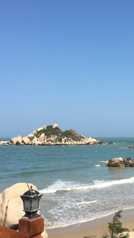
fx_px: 297
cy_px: 119
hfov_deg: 25.0
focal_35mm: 47
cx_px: 108
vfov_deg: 43.7
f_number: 2.2
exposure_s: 1/2198
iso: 32
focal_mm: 4.15
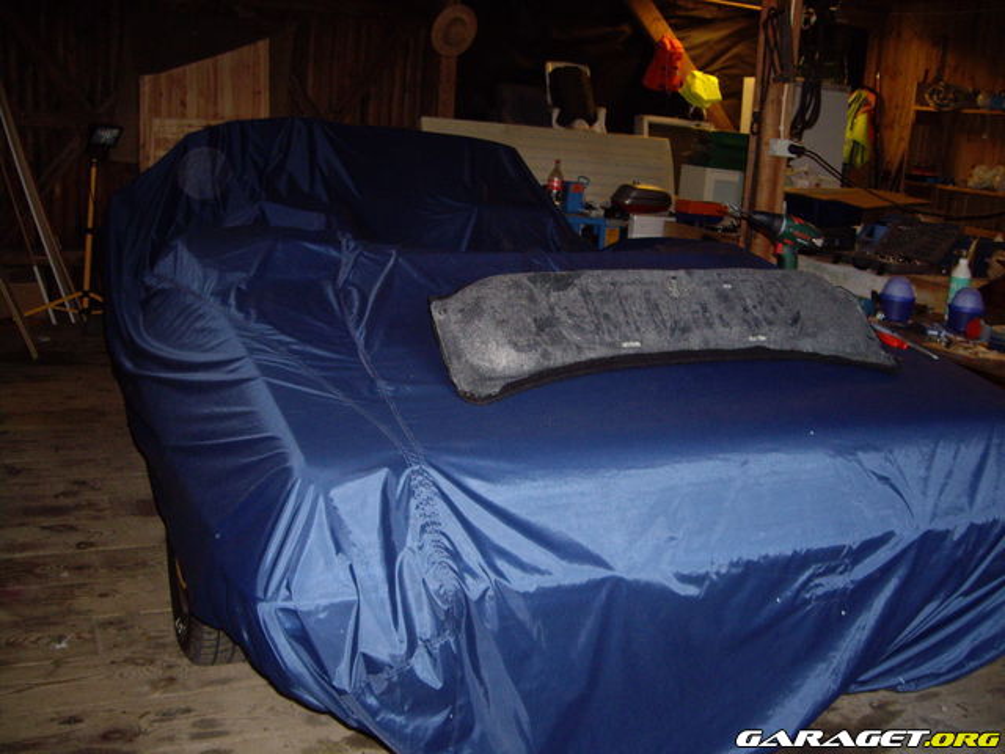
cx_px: 502
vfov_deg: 37.7
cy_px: 377
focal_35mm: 38
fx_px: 1103
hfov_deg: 49.0
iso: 200
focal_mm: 6.2
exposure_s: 1/40
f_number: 2.7
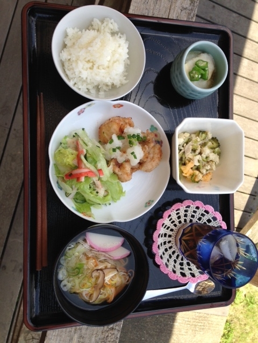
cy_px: 172
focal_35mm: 33
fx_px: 328
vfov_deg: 55.4
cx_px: 129
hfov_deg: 42.9
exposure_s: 1/459
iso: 50
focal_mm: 4.12
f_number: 2.4
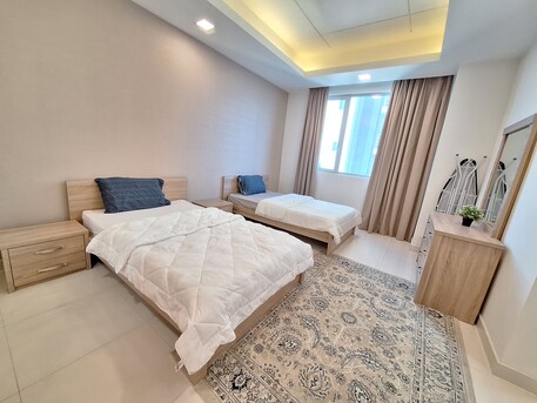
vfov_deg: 89.9
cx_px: 268
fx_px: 202
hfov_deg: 106.2
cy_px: 202
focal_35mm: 13
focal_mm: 1.74
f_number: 2.2
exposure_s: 1/33
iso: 200
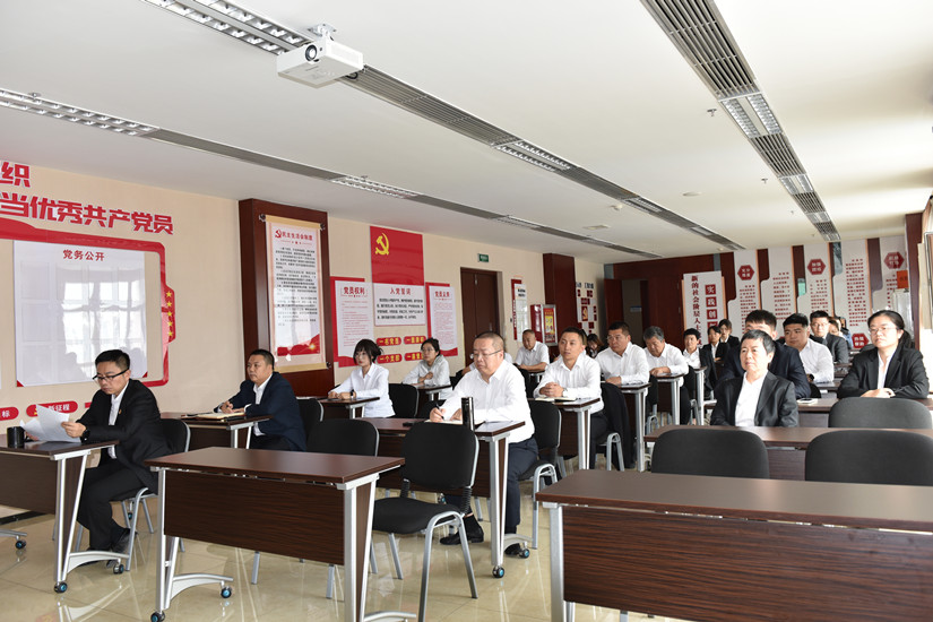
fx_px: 700
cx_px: 466
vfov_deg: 47.9
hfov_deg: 67.4
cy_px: 311
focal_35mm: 27
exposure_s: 1/80
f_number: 4.5
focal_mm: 27
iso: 800
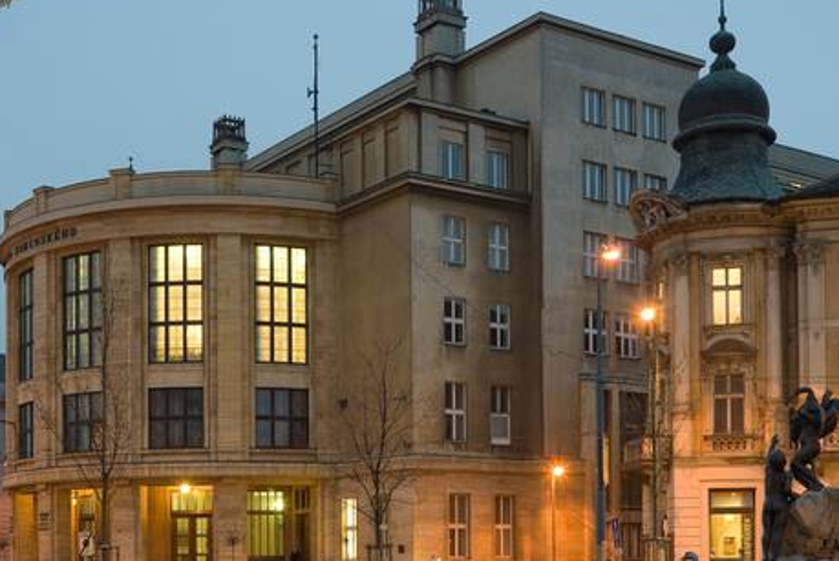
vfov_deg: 26.0
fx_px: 1213
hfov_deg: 38.0
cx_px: 327
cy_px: 302
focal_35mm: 52
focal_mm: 28
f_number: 2.8
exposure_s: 3
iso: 100
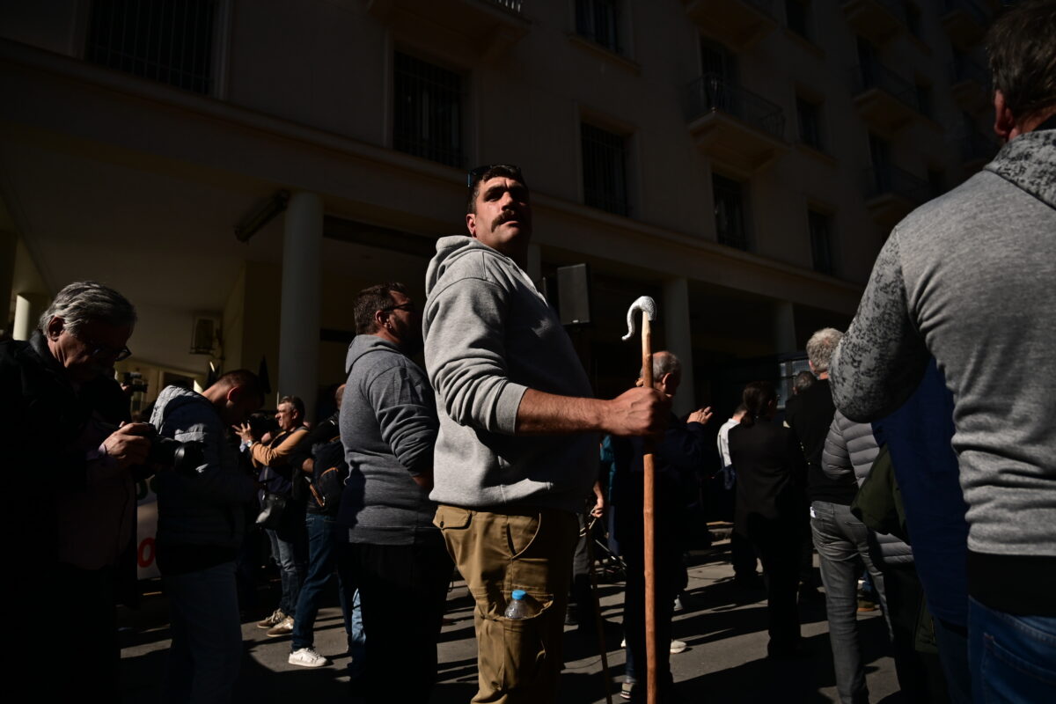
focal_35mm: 24
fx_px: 704
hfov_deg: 73.7
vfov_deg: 53.1
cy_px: 352
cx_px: 528
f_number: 4
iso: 400
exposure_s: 1/10000
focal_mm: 24
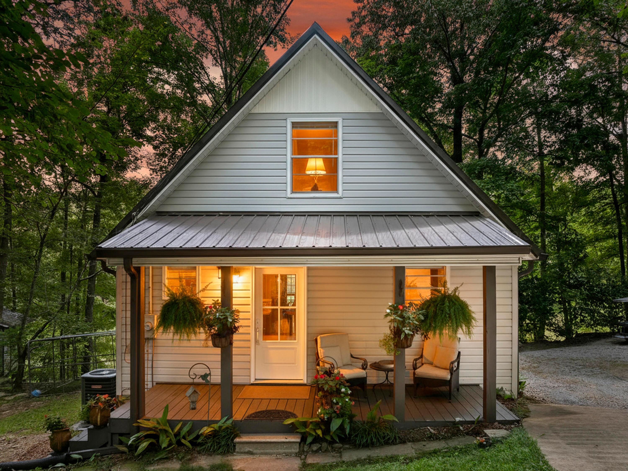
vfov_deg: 56.8
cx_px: 314
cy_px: 236
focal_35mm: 24
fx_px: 435
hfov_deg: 71.6
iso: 420
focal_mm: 12.29
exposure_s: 1/200
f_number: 2.8
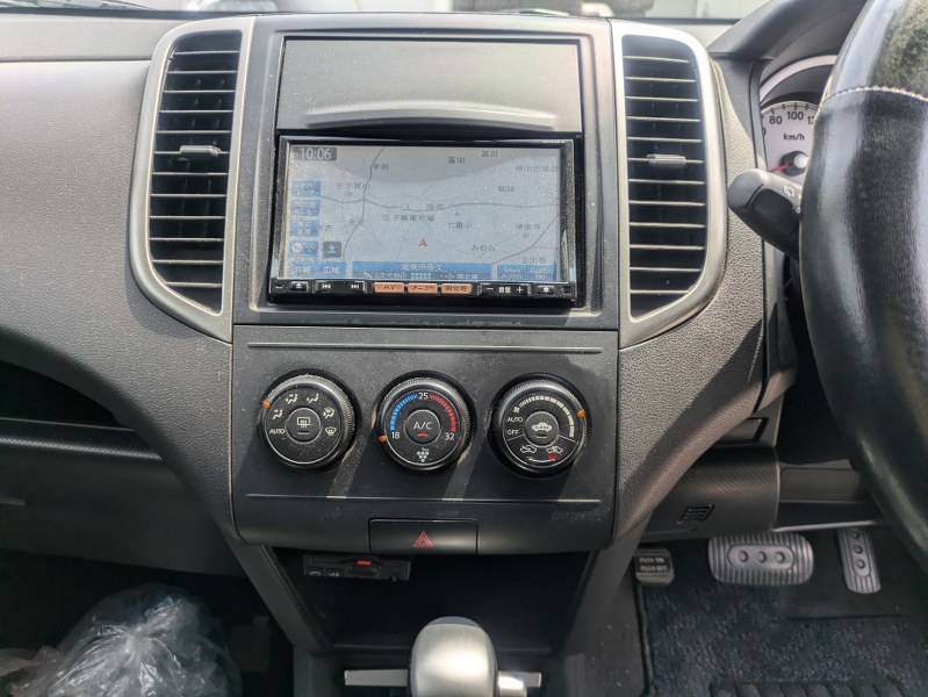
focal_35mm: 25
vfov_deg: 54.9
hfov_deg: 69.4
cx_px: 464
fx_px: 671
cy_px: 348
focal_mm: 5.43
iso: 47
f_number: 1.89
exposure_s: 1/652
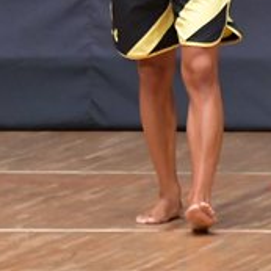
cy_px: -49
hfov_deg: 1.6
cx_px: 92
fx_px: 9601
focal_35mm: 1084
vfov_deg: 1.6
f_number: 5.6
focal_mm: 190
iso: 6400
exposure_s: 1/400
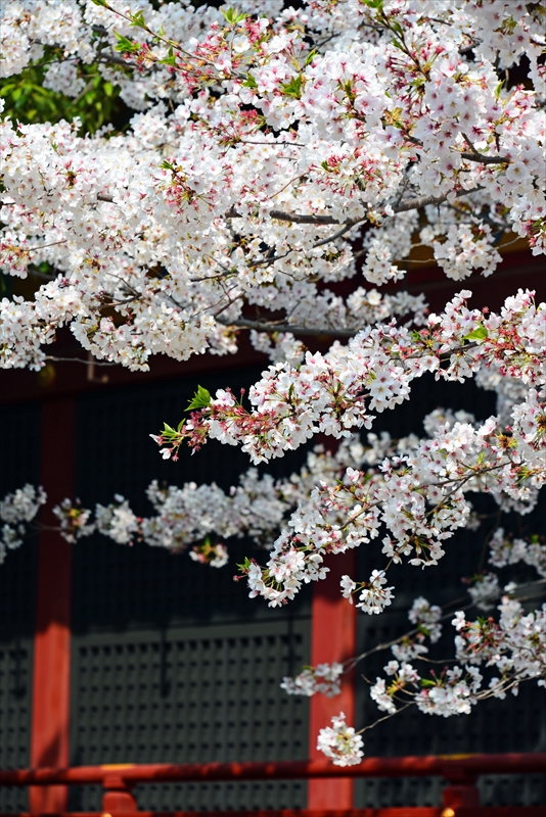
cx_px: 273
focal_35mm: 160
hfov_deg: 8.6
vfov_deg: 12.8
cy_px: 408
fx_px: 3637
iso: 200
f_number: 8
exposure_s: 1/250
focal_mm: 160
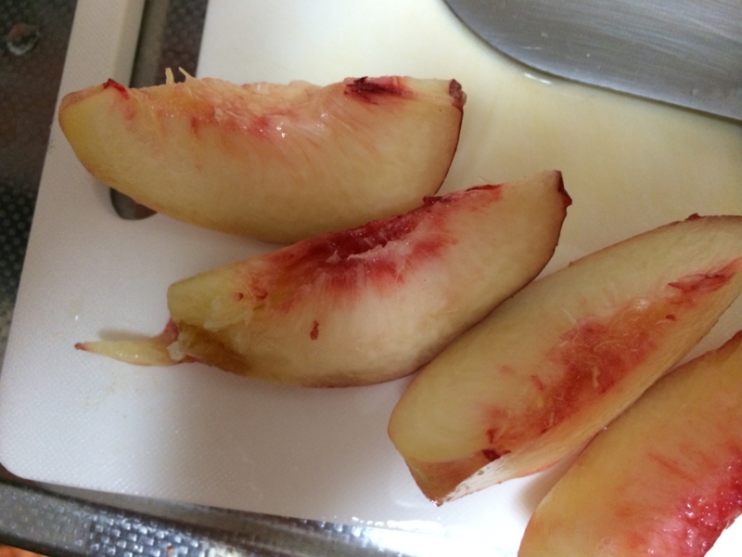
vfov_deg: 46.8
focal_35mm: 30
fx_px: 643
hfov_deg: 60.0
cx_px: 371
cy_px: 278
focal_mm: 4.12
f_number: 2.2
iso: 320
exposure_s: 1/24
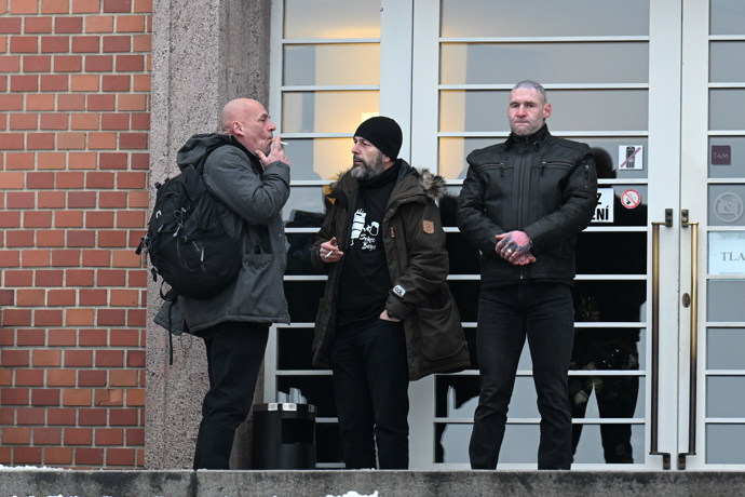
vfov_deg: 4.6
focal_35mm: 300
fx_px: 6208
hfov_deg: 6.9
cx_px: 372
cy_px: 248
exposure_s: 1/250
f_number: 5
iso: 2000
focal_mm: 200
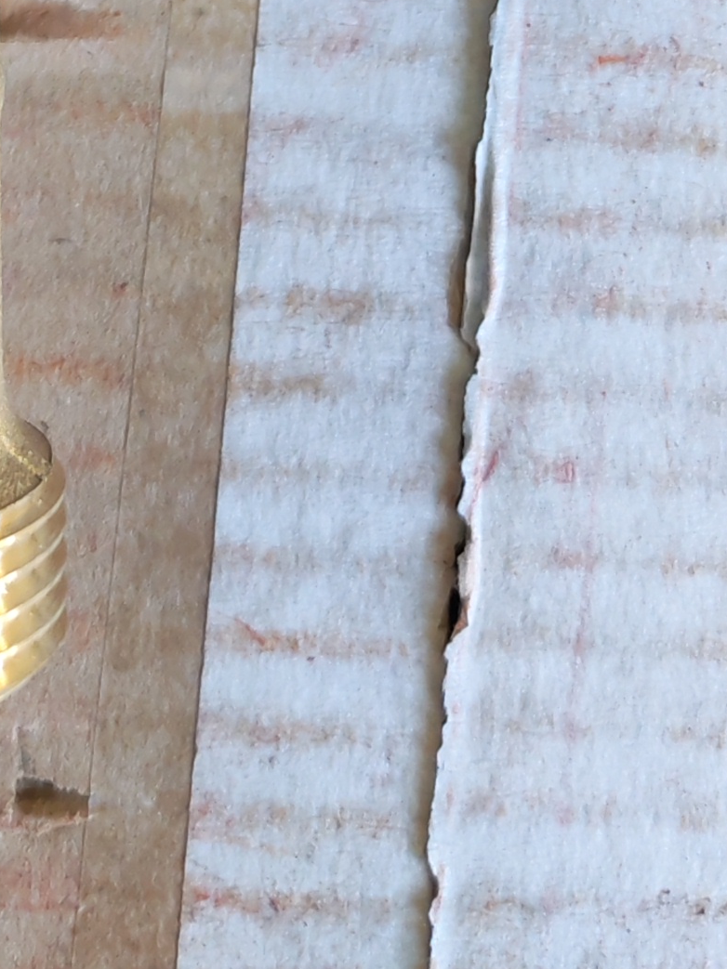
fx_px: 2969
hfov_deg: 13.9
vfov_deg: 16.0
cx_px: 205
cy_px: -720
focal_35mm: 106
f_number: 1.9
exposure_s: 1/100
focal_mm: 6.12
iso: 320
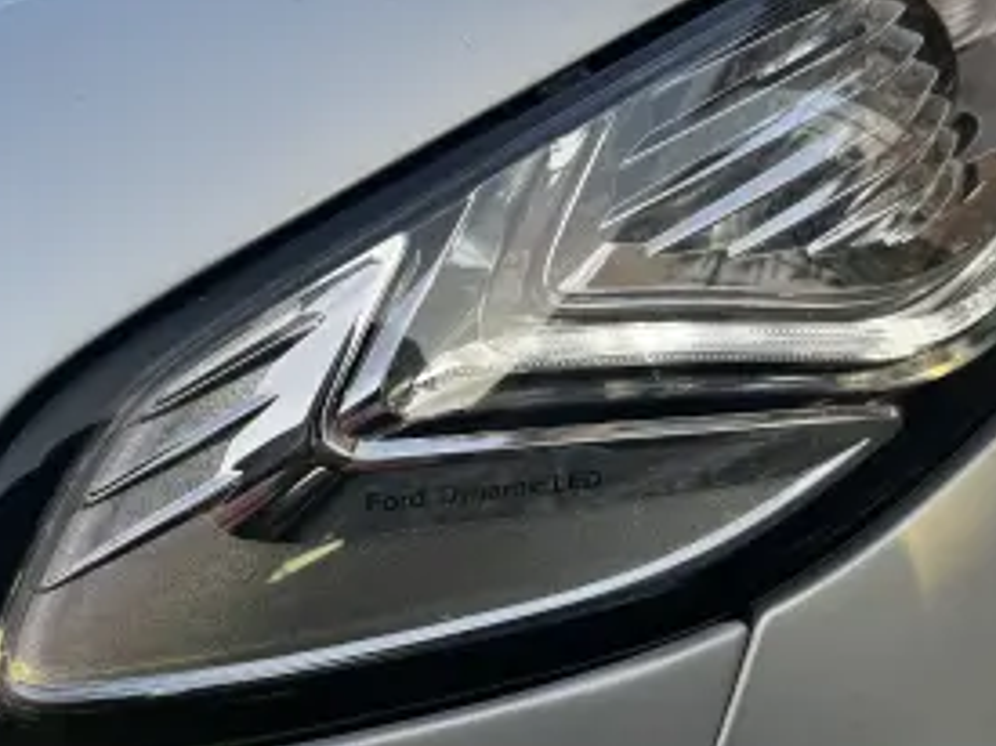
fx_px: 978
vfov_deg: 41.4
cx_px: 388
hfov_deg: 53.5
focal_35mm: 34
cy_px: 478
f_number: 1.6
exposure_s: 1/457
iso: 50
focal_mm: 5.1
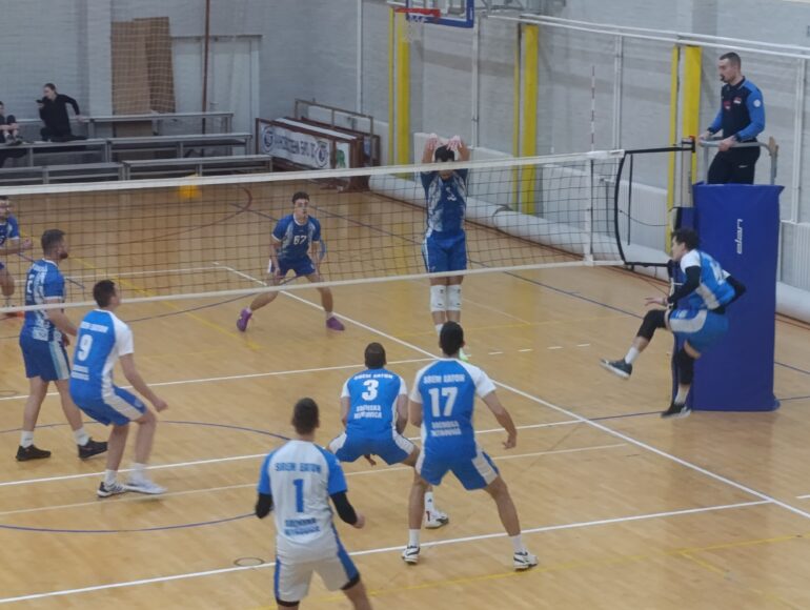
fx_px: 2156
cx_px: 405
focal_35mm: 92
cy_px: 305
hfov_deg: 21.3
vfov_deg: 16.1
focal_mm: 6.14
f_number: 1.6
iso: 800
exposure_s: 1/100
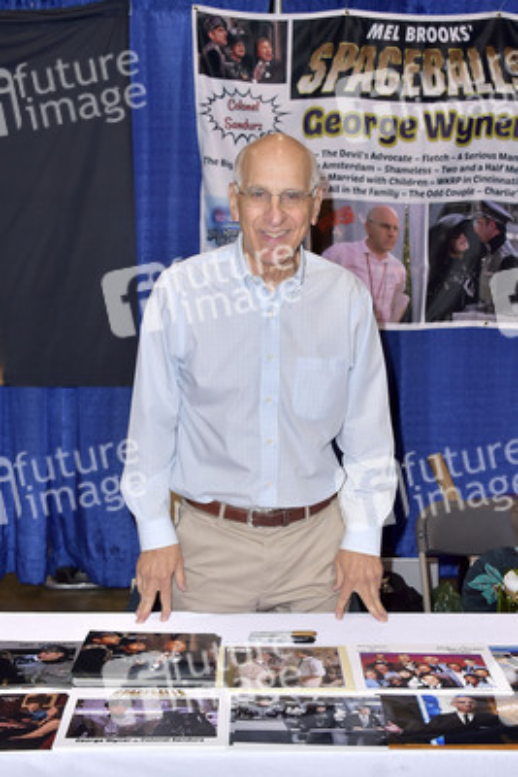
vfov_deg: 50.7
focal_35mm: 38
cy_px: 388
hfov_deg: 35.1
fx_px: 819
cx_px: 259
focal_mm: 38
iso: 400
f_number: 7.1
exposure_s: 1/250
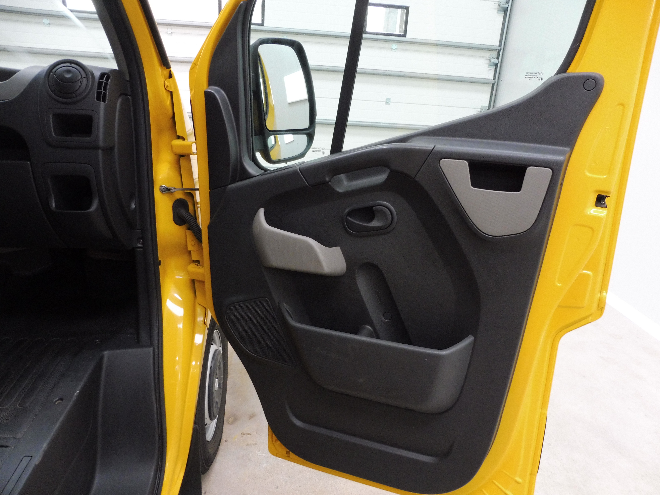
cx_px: 330
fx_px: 458
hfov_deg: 71.6
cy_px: 248
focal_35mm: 24
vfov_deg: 56.8
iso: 320
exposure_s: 1/60
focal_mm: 4.3
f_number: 3.3
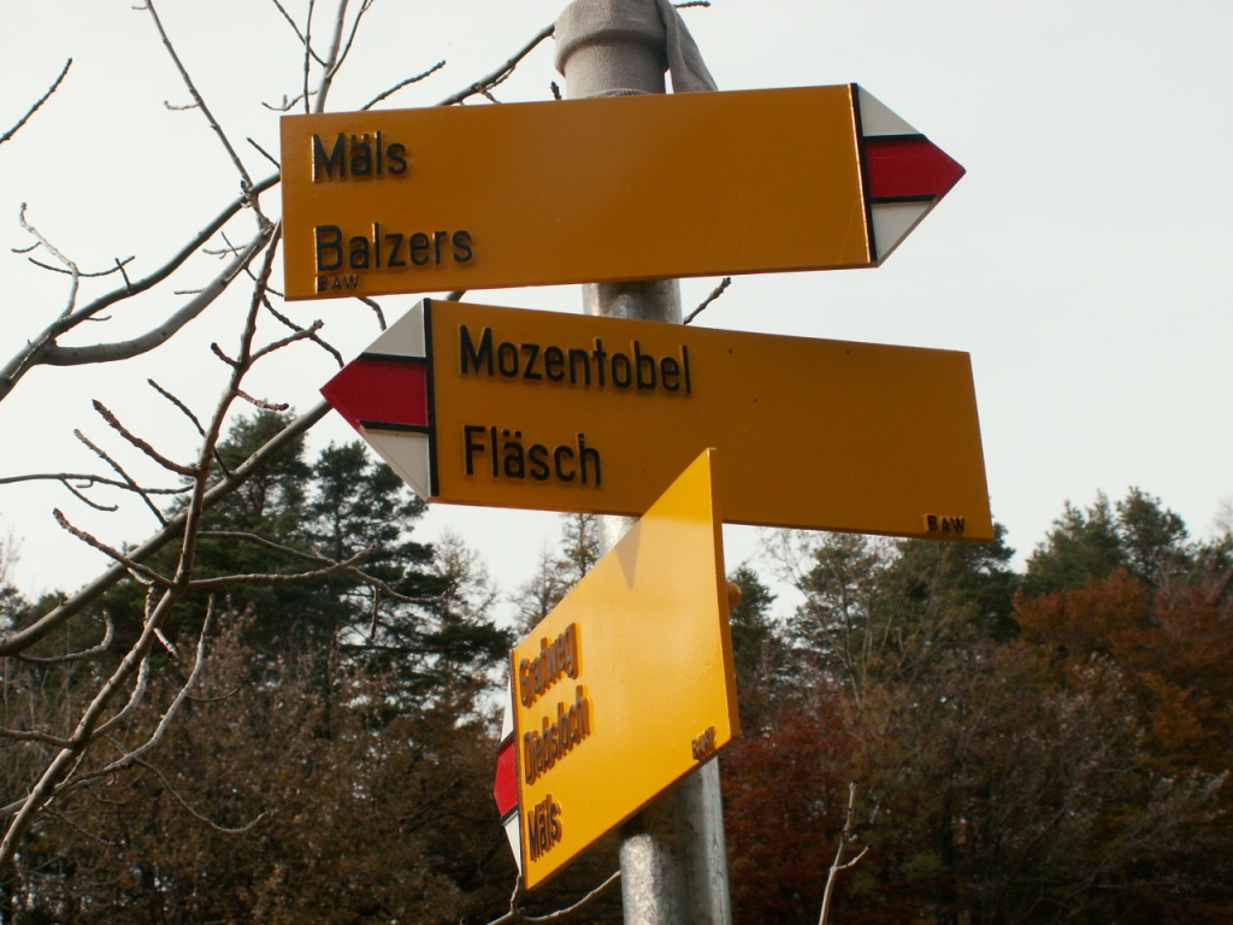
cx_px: 616
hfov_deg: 28.2
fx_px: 2458
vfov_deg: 21.3
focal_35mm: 69
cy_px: 462
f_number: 4
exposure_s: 1/400
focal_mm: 11.51
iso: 50
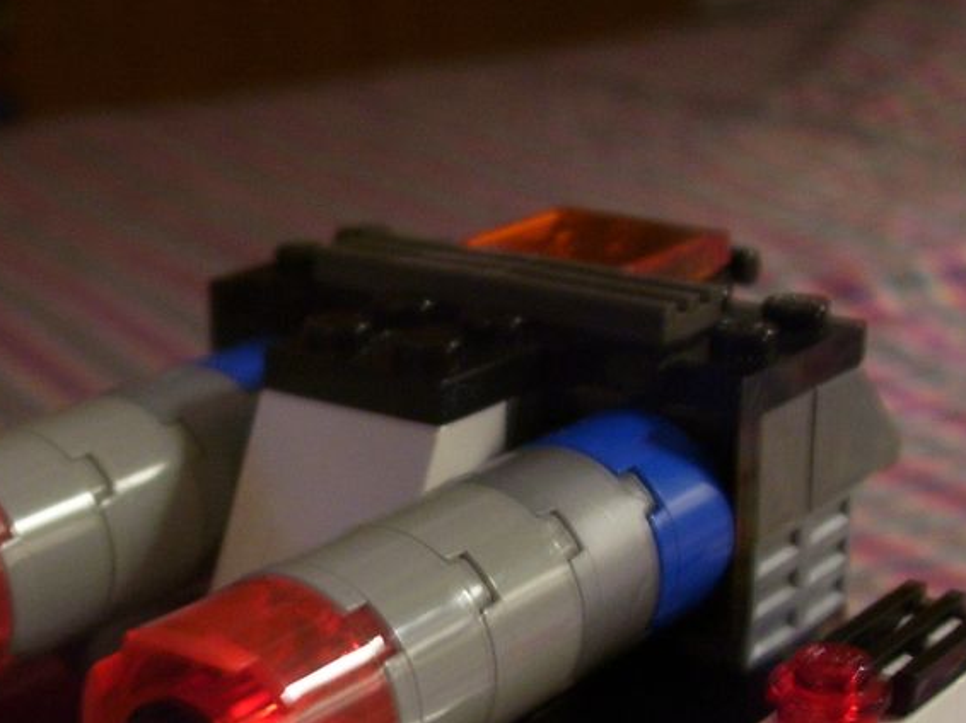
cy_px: 573
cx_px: 222
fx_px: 2120
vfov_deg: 19.2
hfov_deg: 25.3
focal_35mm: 76
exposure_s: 1/8
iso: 160
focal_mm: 7
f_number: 3
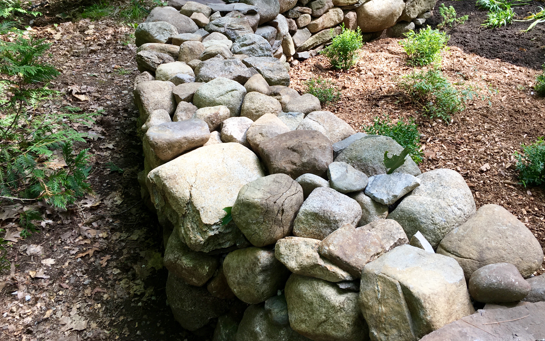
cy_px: 148
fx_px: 460
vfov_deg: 40.5
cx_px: 274
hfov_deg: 61.2
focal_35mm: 31
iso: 25
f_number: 2.2
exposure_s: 1/164
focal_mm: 4.15
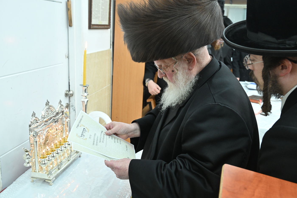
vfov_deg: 36.9
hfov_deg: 53.1
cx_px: 148
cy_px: 99
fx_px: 297
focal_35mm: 36
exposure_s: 1/200
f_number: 5.6
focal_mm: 36
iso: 2000
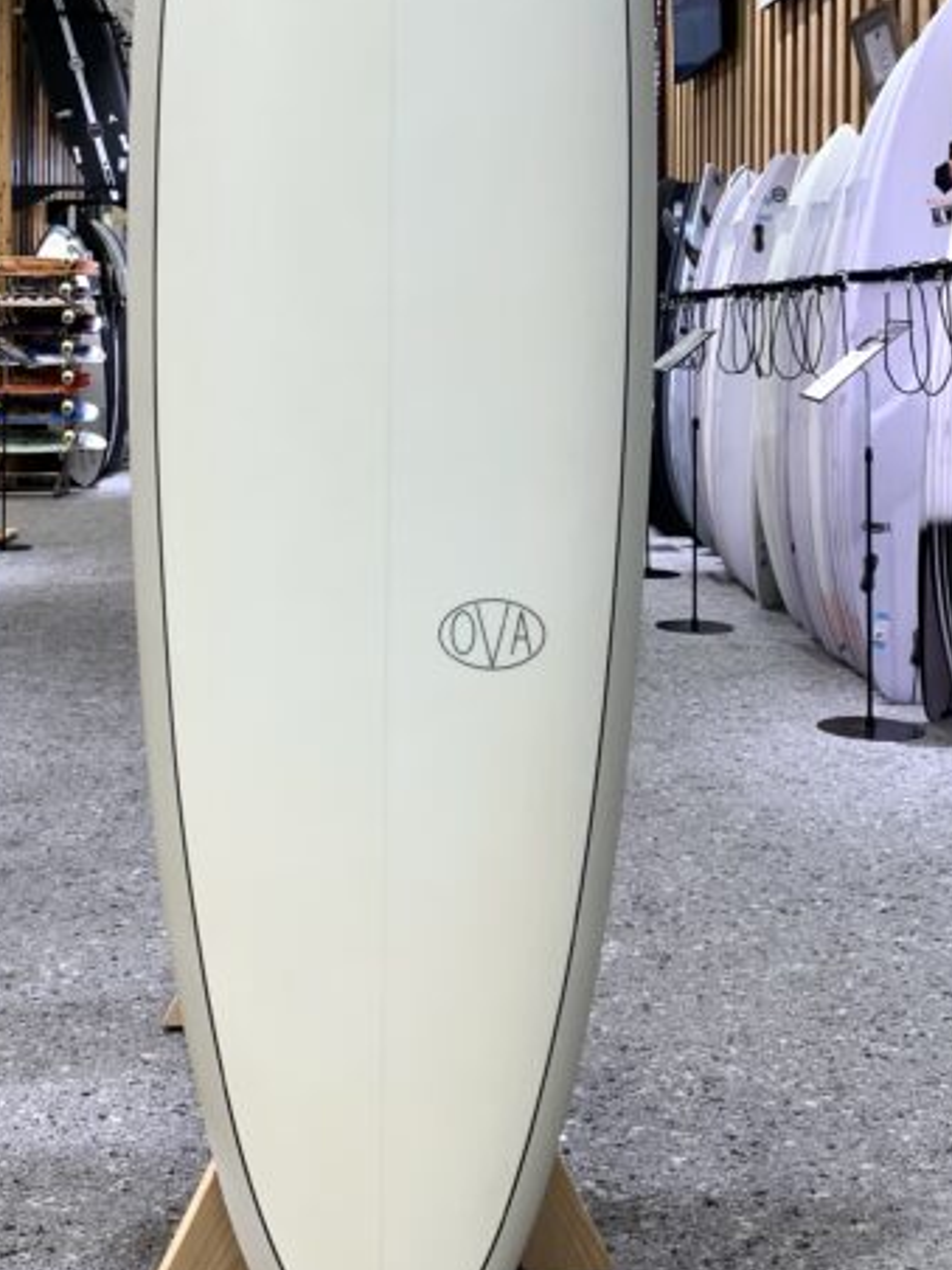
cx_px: 399
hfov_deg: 31.5
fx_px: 1687
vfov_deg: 40.2
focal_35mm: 46
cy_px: 340
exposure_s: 1/92
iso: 100
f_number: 1.8
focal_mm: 4.25
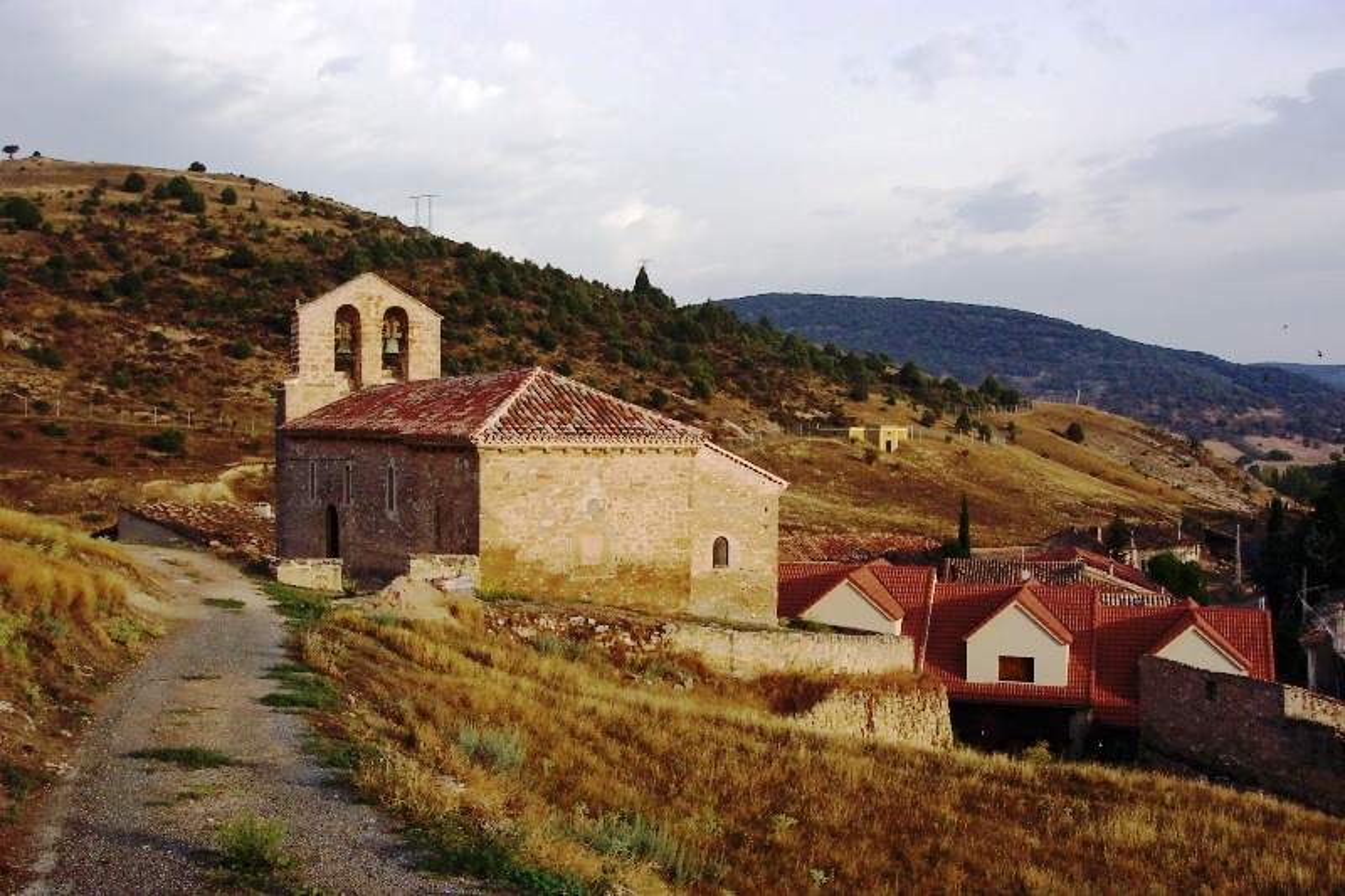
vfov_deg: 35.0
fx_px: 1419
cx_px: 672
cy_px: 448
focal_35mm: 38
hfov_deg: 50.7
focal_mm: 8
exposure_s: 1/500
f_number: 4.8
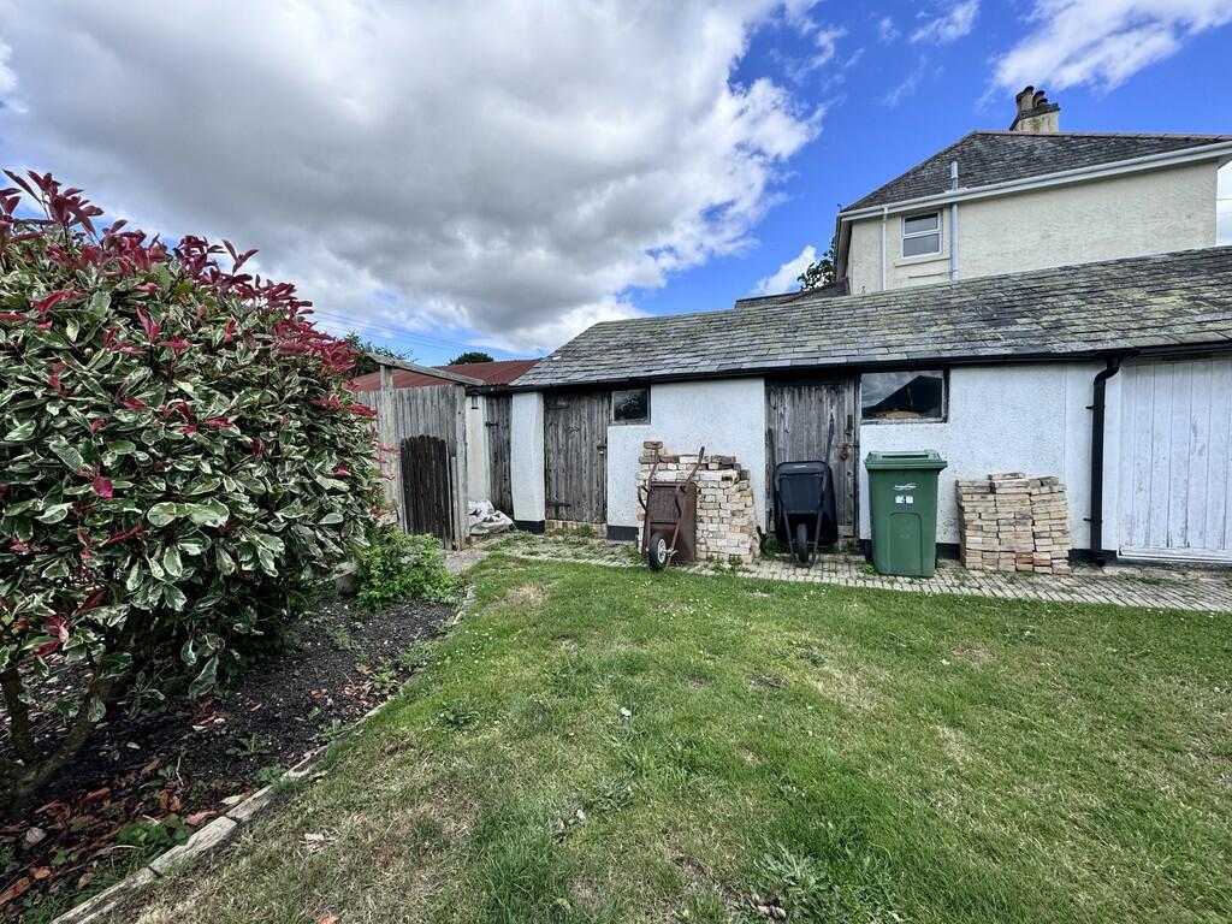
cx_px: 616
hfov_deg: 102.1
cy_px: 462
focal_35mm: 14
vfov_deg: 85.7
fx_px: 498
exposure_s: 1/910
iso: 40
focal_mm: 2.22
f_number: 2.2
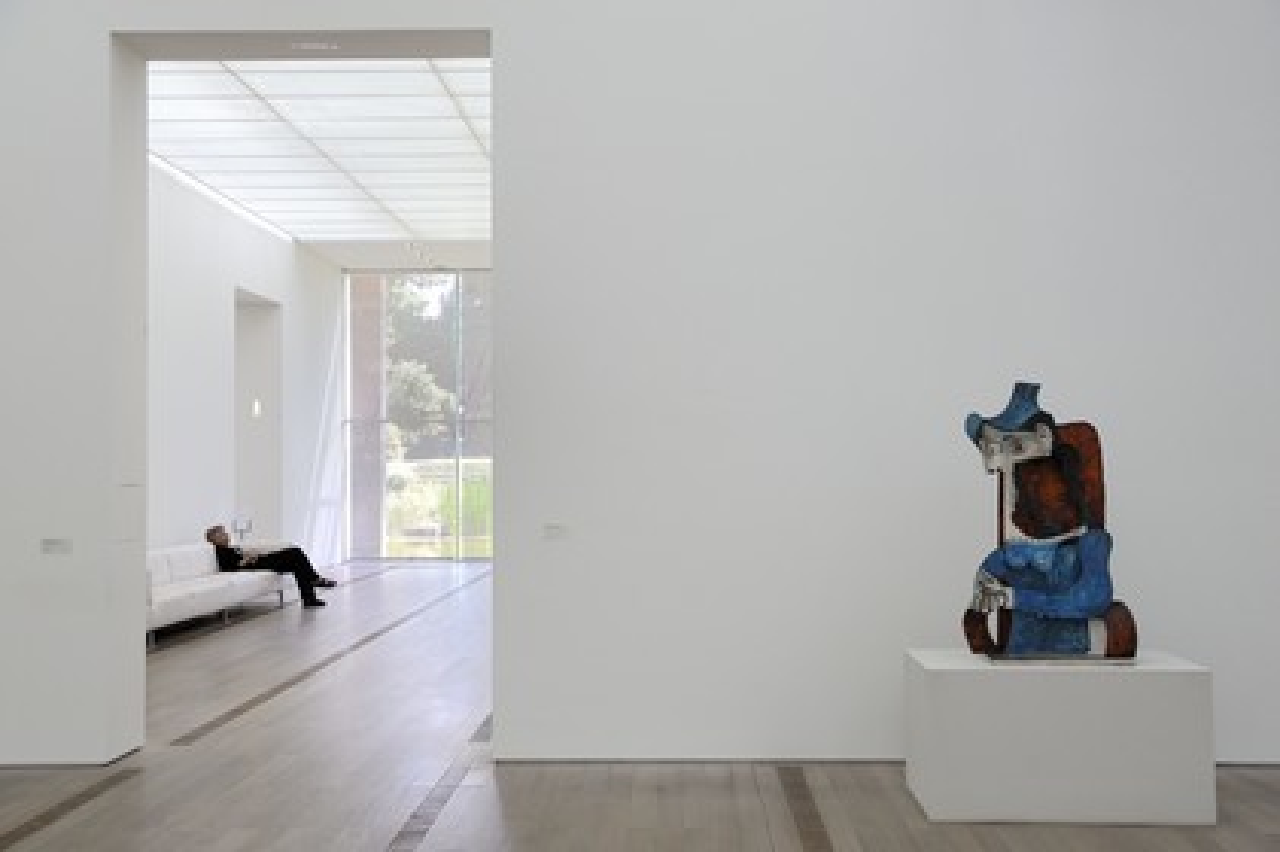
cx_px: 640
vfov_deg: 35.0
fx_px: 1350
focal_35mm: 38
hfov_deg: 50.7
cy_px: 426
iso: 800
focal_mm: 38
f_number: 5.6
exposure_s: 1/60
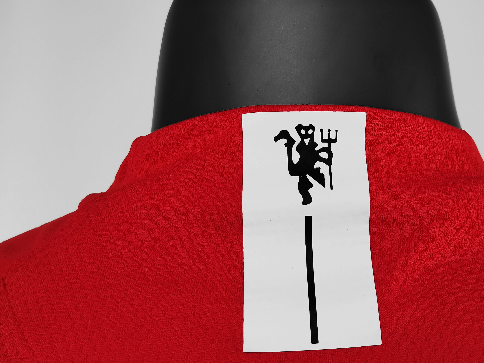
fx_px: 587
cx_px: 298
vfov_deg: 34.2
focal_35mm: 42
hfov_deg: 44.5
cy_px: 142
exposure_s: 1/100
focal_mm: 5.58
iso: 125
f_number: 1.8
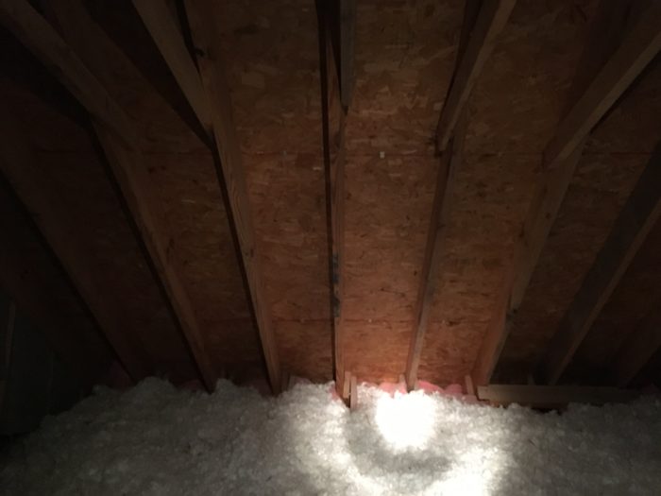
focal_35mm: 29
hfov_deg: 61.7
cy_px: 248
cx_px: 330
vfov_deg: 48.2
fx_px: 554
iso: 320
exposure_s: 1/15
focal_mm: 4.15
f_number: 2.2
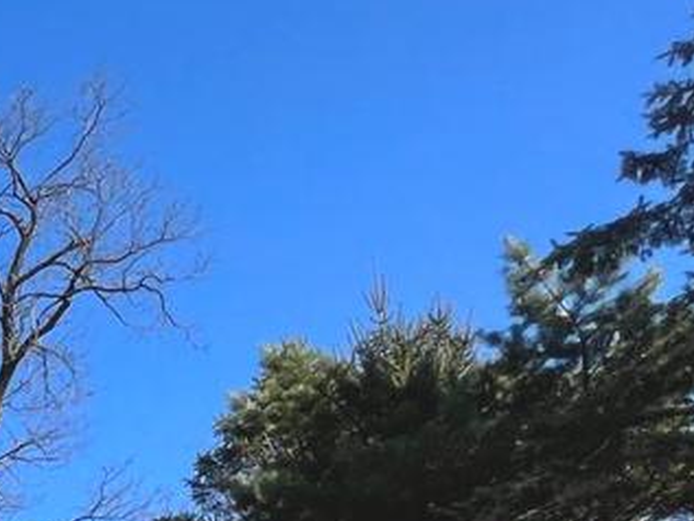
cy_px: 1000
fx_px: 1183
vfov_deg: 18.2
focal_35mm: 59
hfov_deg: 18.6
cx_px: -733
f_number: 1.8
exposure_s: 1/1783
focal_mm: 1.57
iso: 32
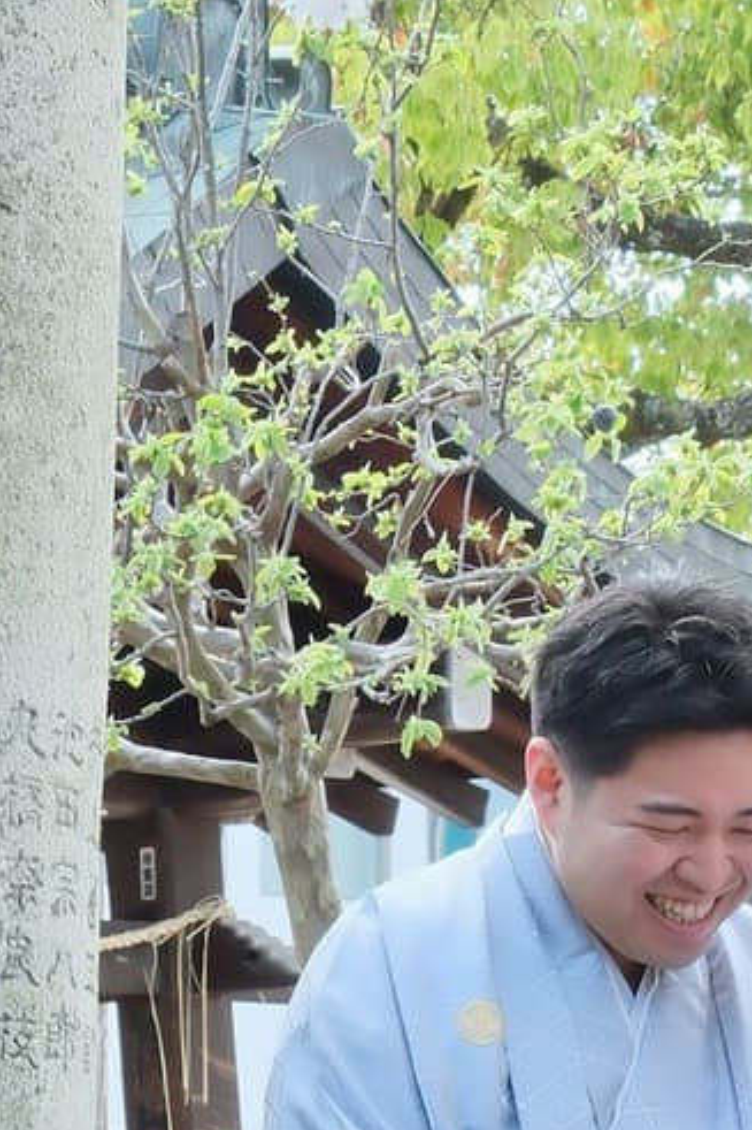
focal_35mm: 220
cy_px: -407
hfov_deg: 6.2
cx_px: 734
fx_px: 6898
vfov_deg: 9.2
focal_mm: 33
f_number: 7.1
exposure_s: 1/125
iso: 800
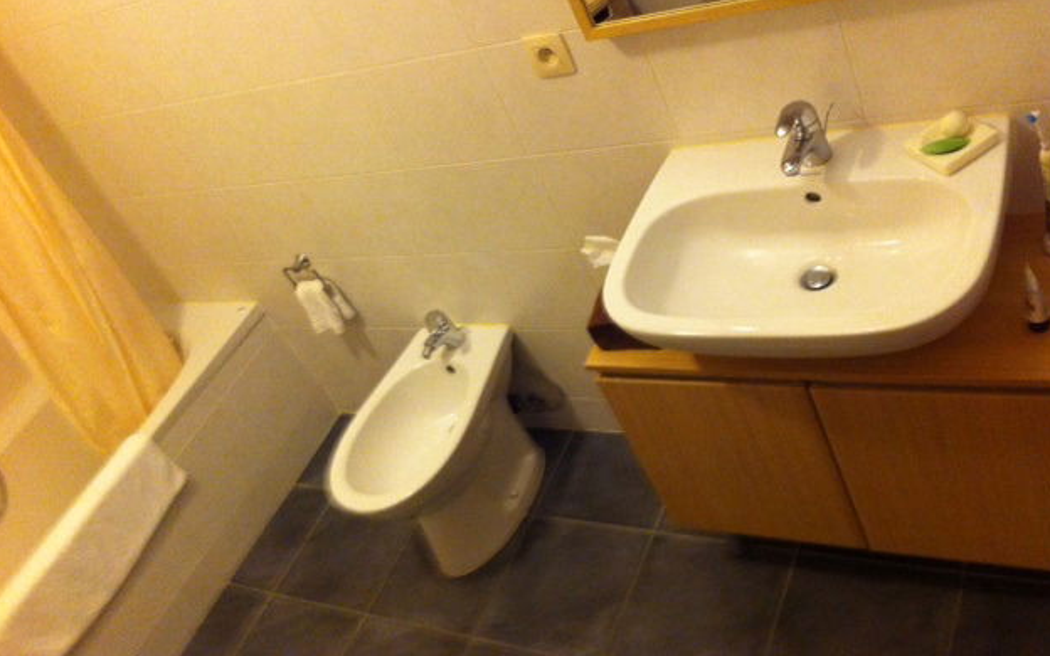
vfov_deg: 33.5
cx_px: 532
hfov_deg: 51.5
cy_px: 291
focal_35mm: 38
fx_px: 1087
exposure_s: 1/15
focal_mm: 3.85
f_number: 2.8
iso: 250
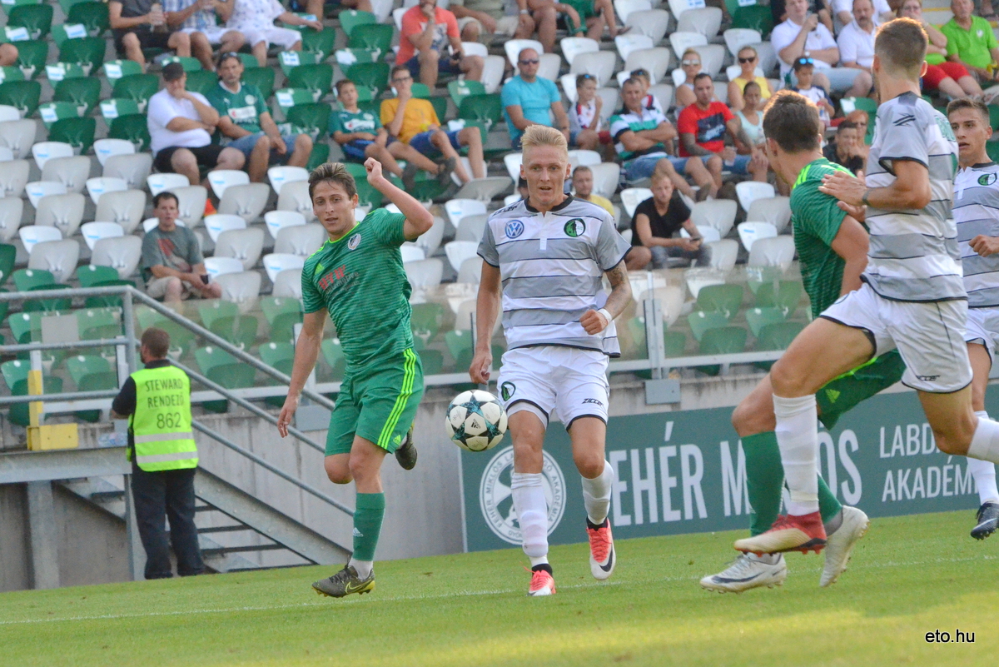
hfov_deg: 8.1
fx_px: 7078
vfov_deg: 5.4
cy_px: 334
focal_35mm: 255
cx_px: 500
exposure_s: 1/3200
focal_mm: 170
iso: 3200
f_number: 7.1
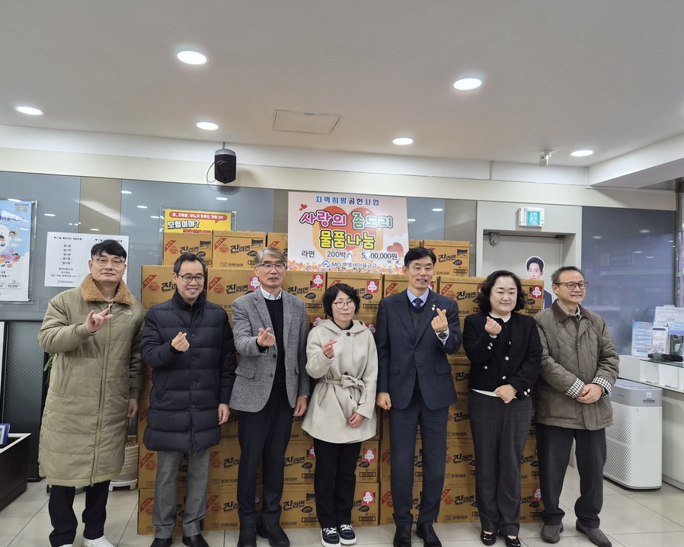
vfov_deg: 56.8
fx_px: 506
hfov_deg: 68.0
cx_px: 309
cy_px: 282
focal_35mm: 25
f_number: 1.8
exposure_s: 1/120
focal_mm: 5.4
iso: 200
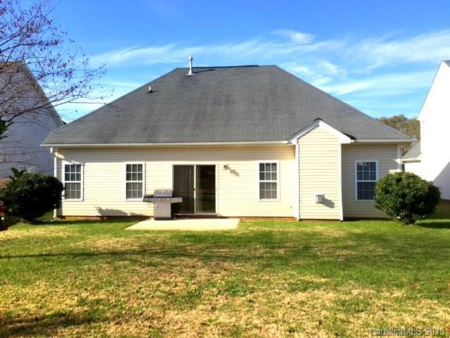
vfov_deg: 48.2
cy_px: 169
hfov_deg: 61.7
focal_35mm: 29
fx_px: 377
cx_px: 225
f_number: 2.2
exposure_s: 1/1647
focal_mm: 4.15
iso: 32
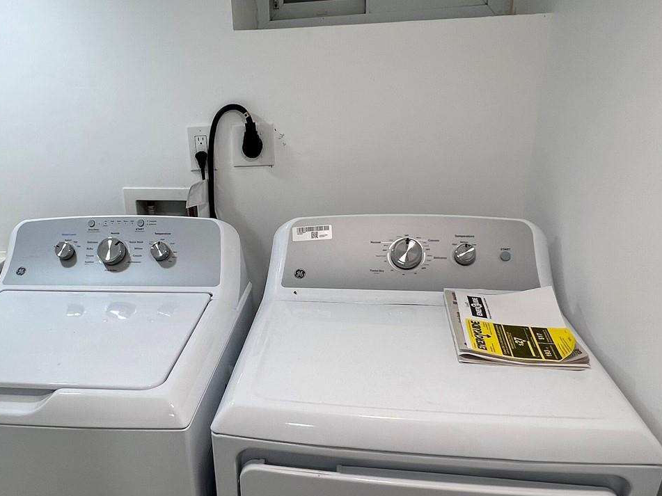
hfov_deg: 62.8
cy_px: 312
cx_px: 258
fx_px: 535
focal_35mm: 28
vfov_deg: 49.2
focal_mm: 1.57
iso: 50
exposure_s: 1/120
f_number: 1.8
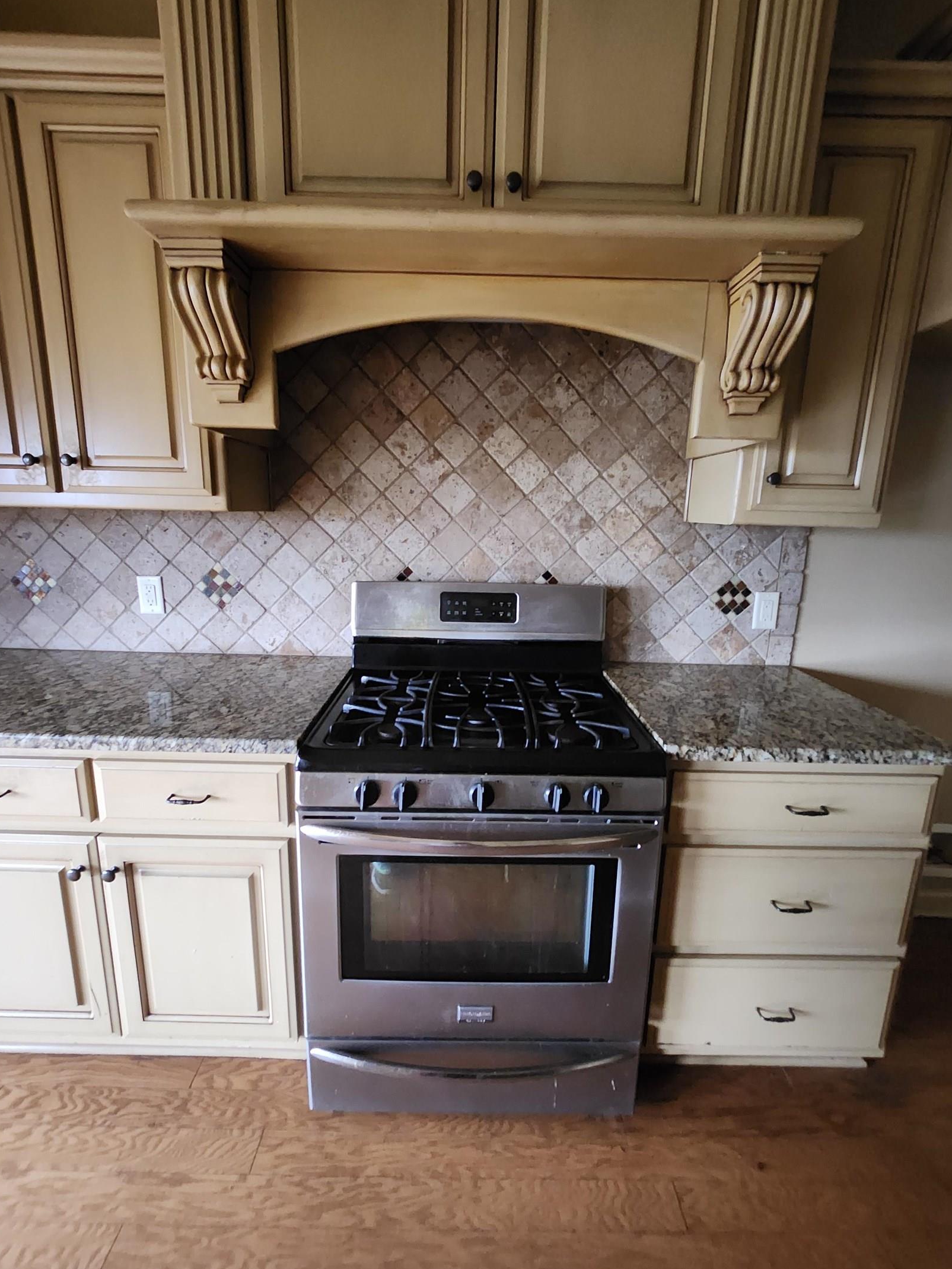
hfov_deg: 85.7
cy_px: 622
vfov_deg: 102.0
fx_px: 513
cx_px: 477
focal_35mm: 14
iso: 1250
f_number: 2.2
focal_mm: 1.74
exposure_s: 1/24
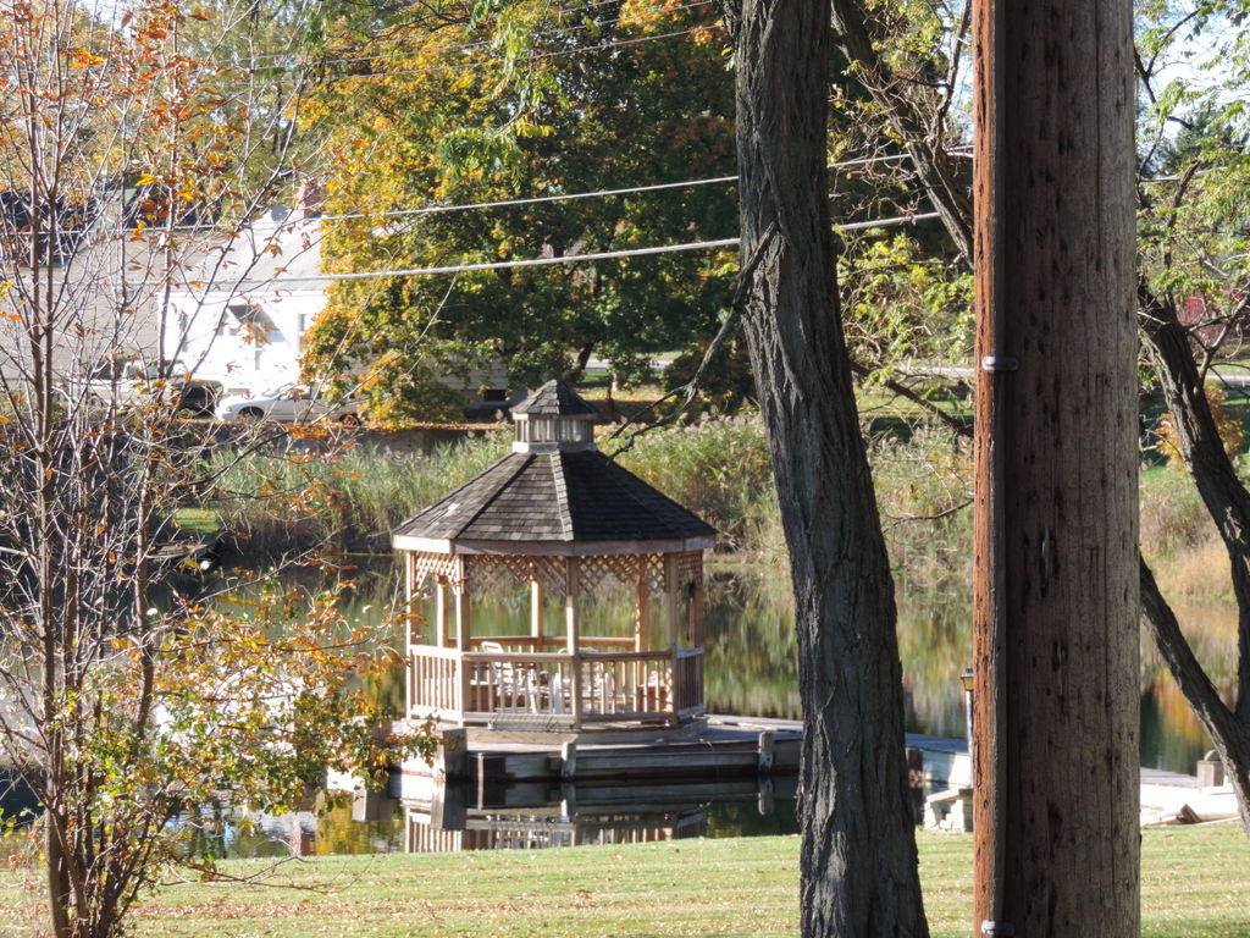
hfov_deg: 12.7
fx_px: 5597
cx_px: 625
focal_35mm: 155
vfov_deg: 9.6
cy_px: 469
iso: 80
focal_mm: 27.6
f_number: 4.4
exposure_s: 1/125
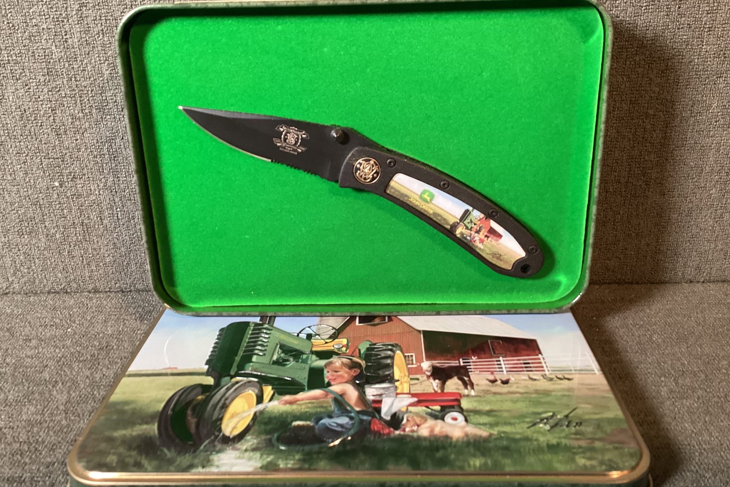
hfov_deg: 57.2
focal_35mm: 33
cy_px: 252
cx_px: 360
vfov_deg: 40.0
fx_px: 669
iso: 320
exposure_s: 1/50
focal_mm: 3.3
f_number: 2.4
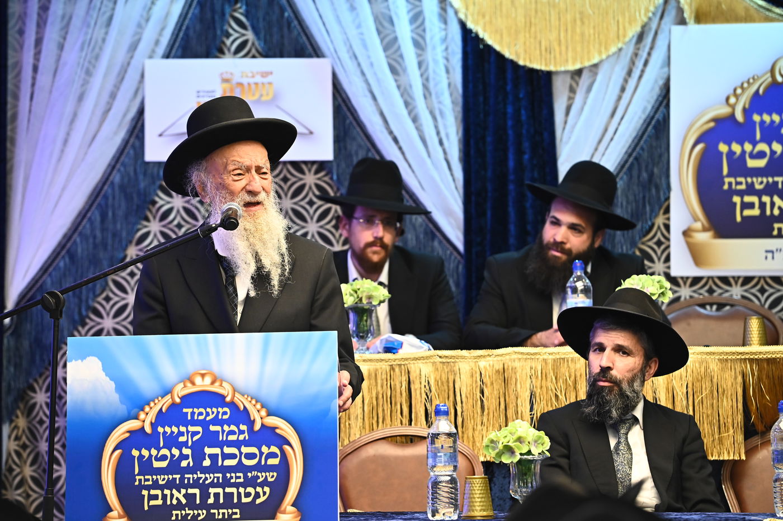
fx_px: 3587
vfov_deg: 8.3
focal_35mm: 165
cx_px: 392
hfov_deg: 12.5
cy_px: 260
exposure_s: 1/250
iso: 2500
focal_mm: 165
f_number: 5
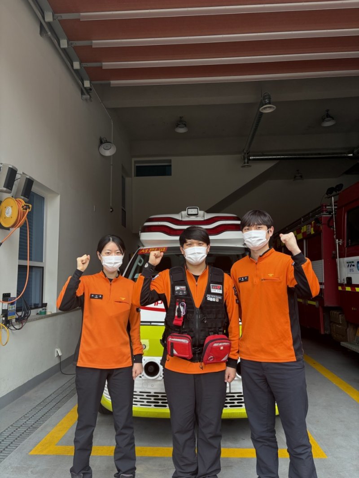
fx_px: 359
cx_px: 180
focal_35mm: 26
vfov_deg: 67.3
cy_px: 239
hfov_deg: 53.1
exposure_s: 1/286
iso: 40
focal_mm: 5.96
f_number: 1.6
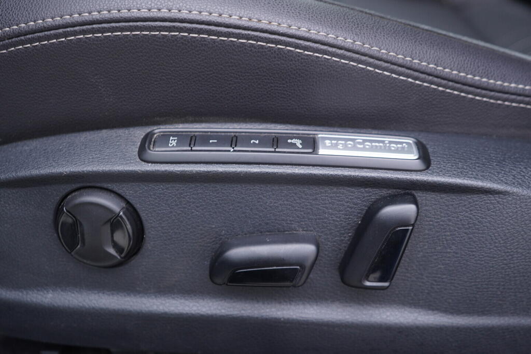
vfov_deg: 36.9
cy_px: 177
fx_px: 531
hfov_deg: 53.1
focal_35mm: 36
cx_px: 266
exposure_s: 1/40
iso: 200
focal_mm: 24
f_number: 2.8
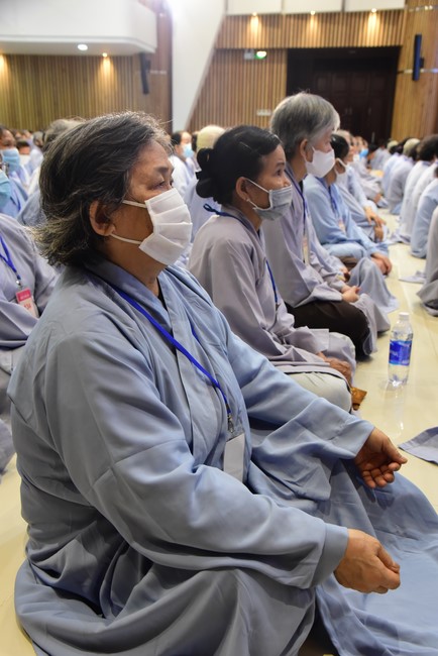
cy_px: 328
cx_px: 219
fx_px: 693
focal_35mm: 38
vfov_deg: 50.7
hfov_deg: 35.1
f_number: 7.1
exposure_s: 1/40
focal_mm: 38
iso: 3200
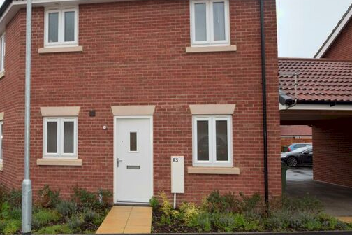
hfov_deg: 70.5
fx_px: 244
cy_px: 119
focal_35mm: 25
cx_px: 135
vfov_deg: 51.3
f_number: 5.6
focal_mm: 12
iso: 180
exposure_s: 1/125
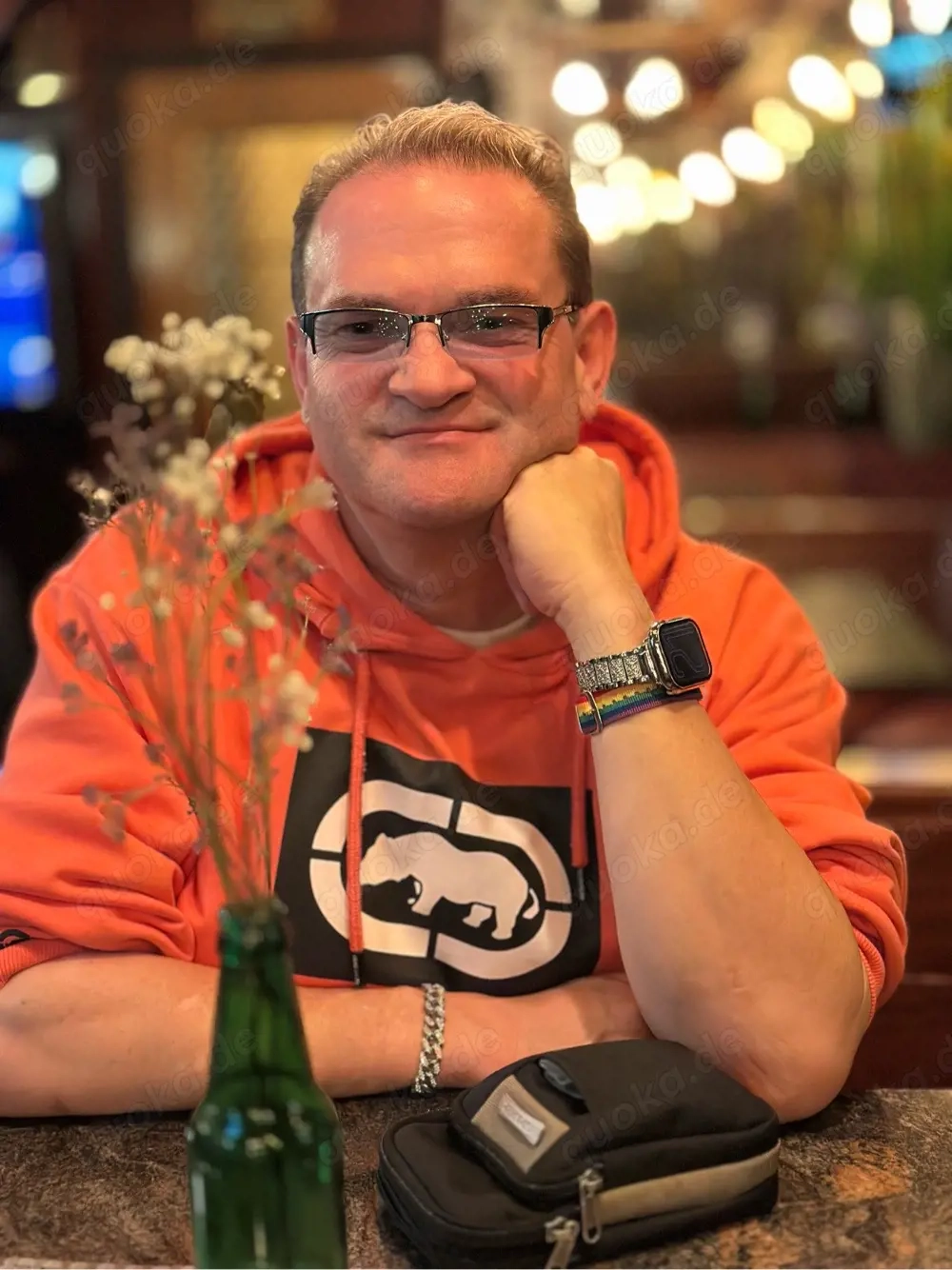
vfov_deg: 39.7
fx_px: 1761
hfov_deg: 30.3
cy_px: 635
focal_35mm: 48
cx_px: 476
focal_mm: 6.86
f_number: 1.78
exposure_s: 1/33
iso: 640
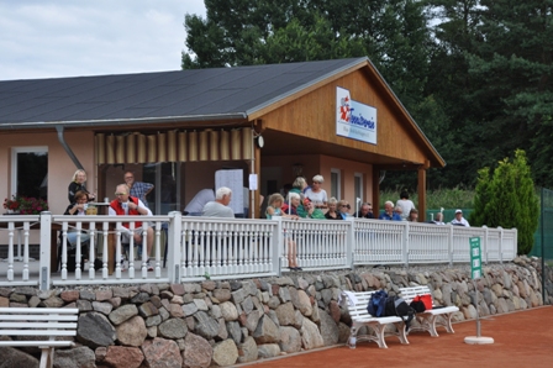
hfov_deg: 27.0
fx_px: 1151
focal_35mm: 75
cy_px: 184
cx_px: 276
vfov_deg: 18.2
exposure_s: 1/400
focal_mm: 50
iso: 200
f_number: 10
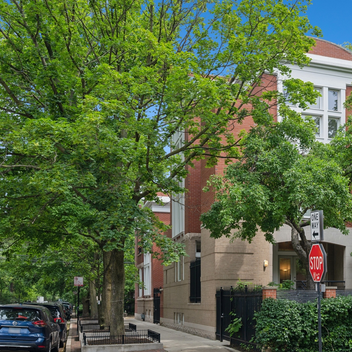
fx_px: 506
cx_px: 280
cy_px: 192
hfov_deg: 37.0
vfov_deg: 38.3
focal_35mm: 44
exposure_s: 1/125
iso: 200
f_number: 9.5
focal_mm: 30
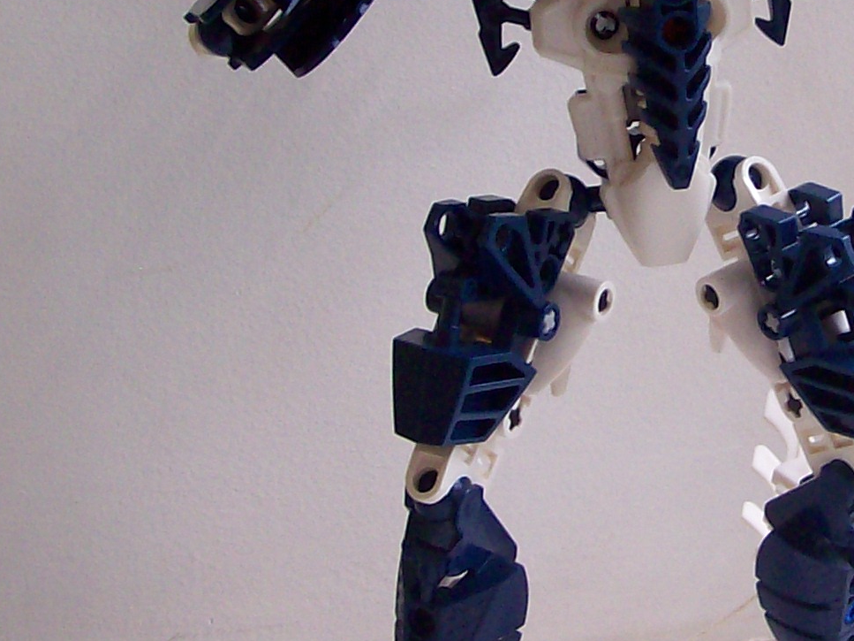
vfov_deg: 13.9
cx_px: 628
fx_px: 2615
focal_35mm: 106
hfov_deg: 18.4
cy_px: 166
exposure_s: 1/46.5
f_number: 2.7
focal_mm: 6
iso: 80
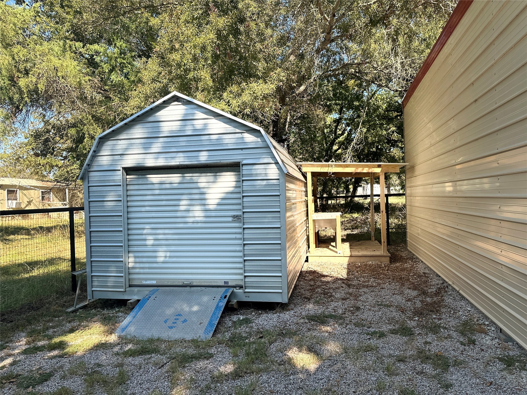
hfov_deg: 71.6
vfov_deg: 56.8
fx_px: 365
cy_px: 198
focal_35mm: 24
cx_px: 264
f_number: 1.78
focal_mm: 6.86
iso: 80
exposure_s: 1/1198
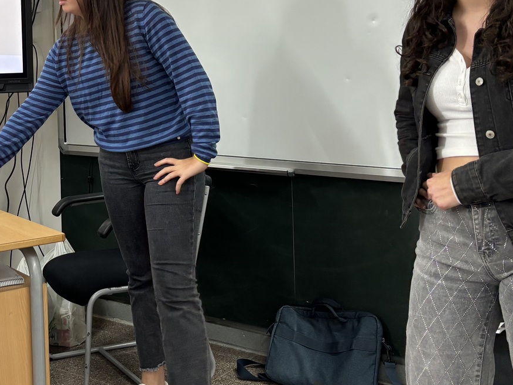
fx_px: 845
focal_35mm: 57
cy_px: 55
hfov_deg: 32.7
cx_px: 90
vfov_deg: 25.0
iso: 80
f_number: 1.6
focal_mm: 5.96
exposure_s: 1/50
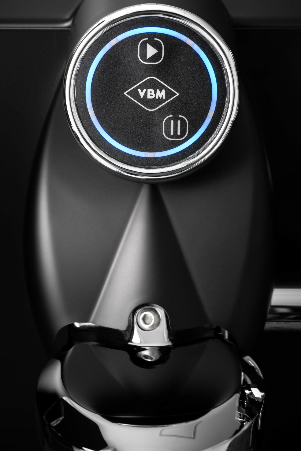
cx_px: 152
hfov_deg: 16.3
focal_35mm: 84
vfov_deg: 24.2
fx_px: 1052
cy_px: 190
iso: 125
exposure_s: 1
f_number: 14
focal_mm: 70
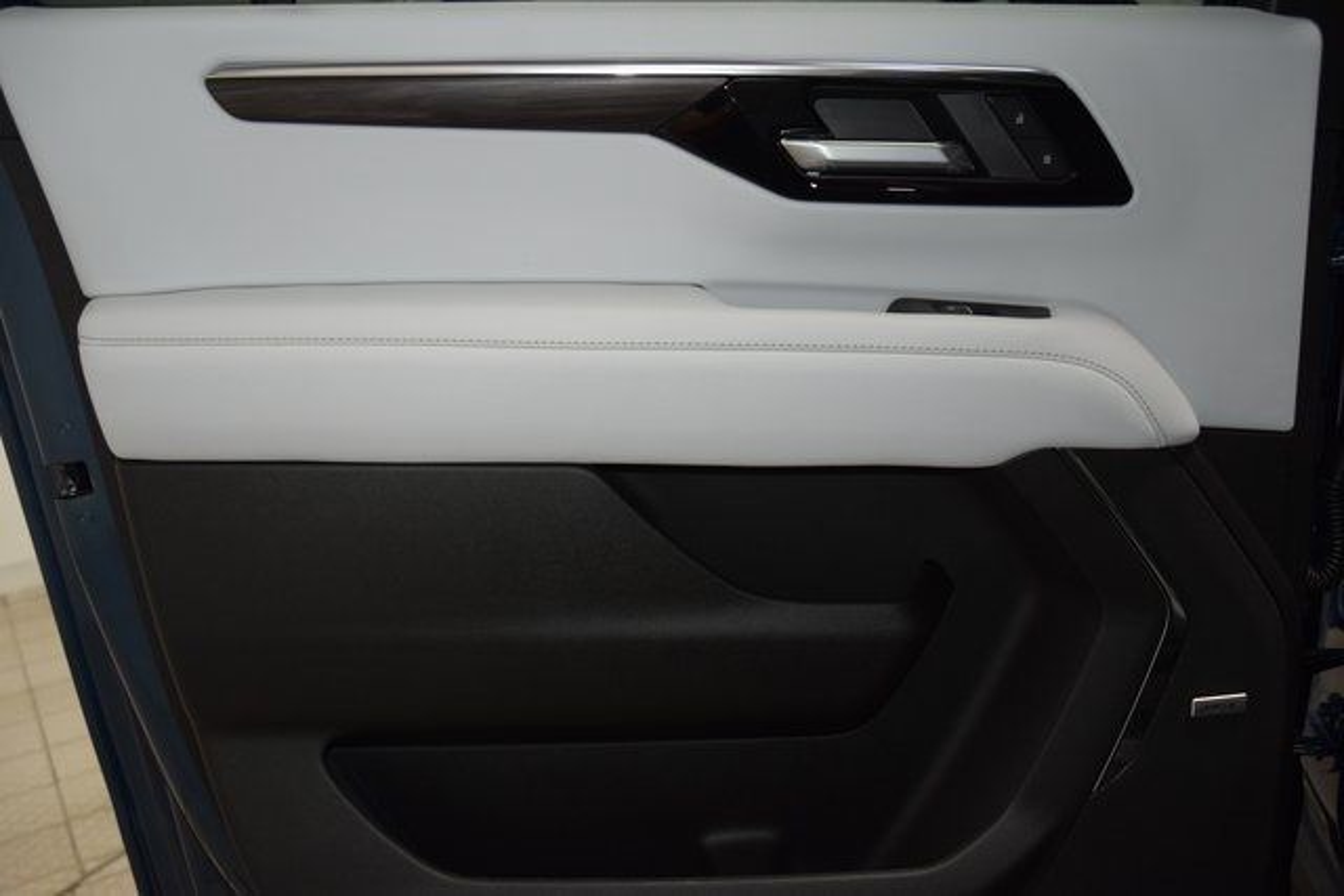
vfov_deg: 36.9
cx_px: 672
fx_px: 1344
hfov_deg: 53.1
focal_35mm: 36
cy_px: 448
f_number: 3.8
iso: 720
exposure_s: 1/60
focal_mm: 24
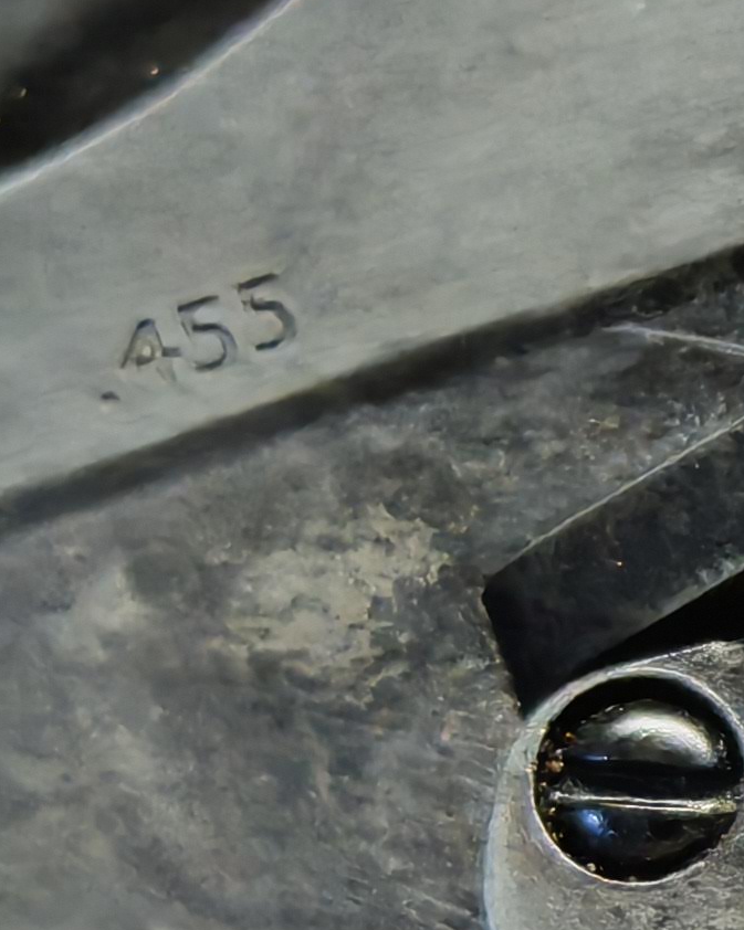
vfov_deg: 8.5
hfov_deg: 6.4
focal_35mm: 228
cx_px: 1921
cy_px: 679
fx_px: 6279
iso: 160
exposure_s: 1/100
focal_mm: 6.83
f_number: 2
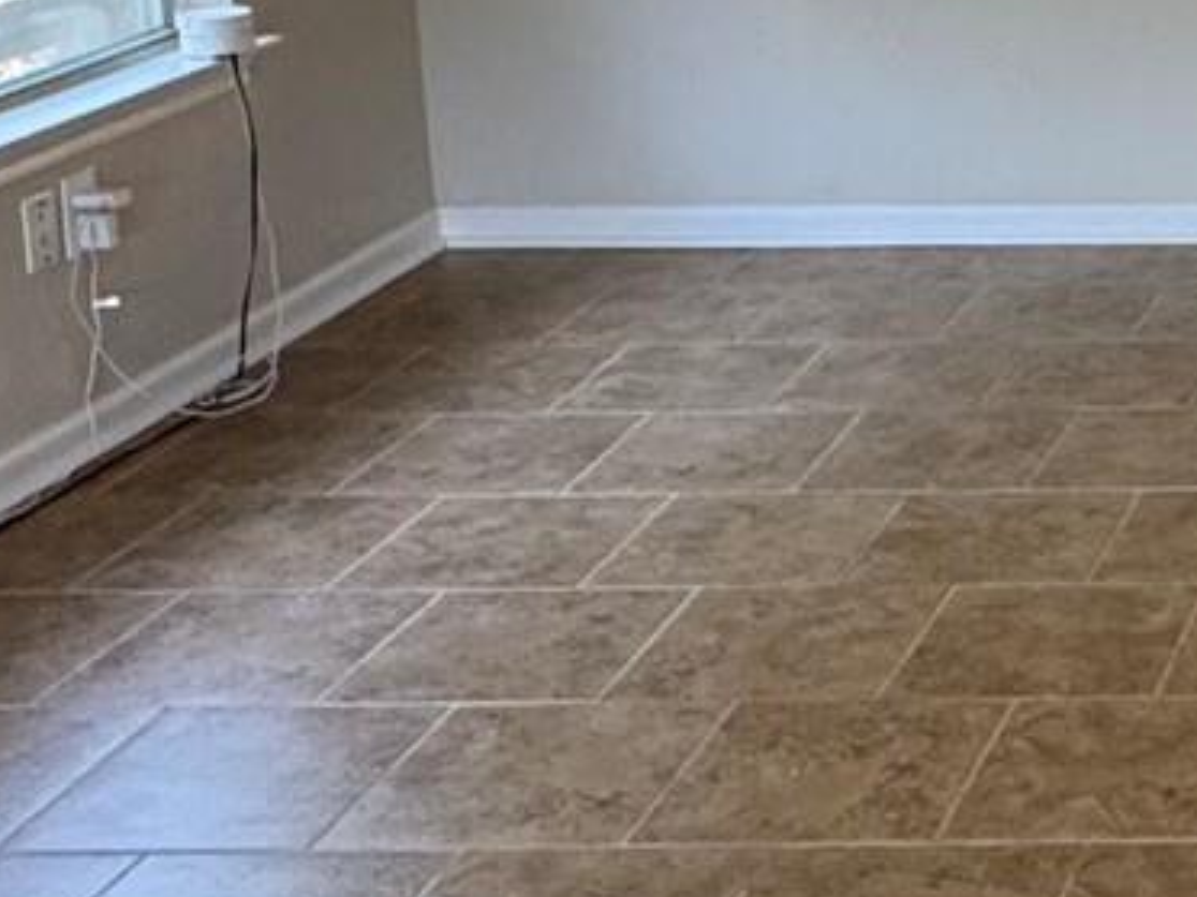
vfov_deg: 18.4
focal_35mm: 77
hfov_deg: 21.2
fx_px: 2663
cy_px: -87
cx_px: 1812
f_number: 2.2
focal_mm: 2.22
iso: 250
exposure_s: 1/120
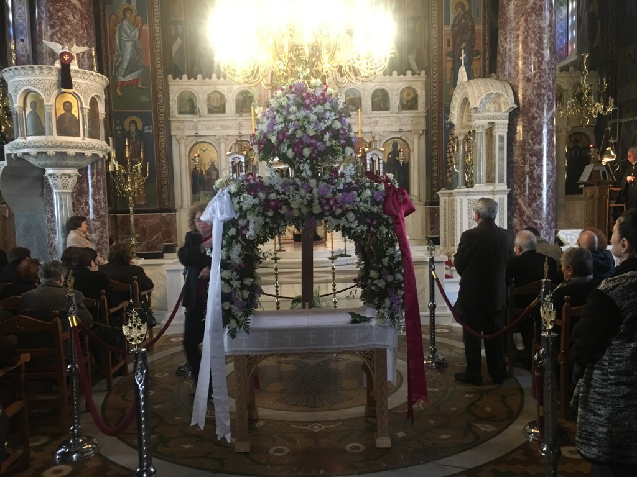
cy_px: 238
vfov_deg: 48.2
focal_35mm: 29
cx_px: 318
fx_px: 534
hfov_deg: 61.7
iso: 200
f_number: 2.2
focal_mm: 4.15
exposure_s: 1/17
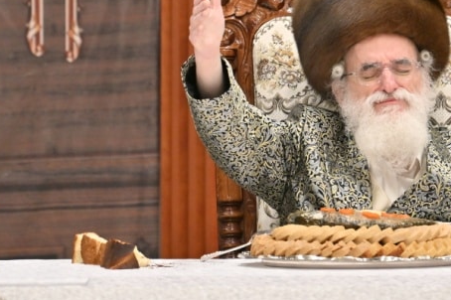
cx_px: 323
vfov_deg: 2.0
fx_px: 8475
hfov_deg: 3.0
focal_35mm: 677
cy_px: 25
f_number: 2.8
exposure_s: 1/500
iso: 400
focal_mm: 200
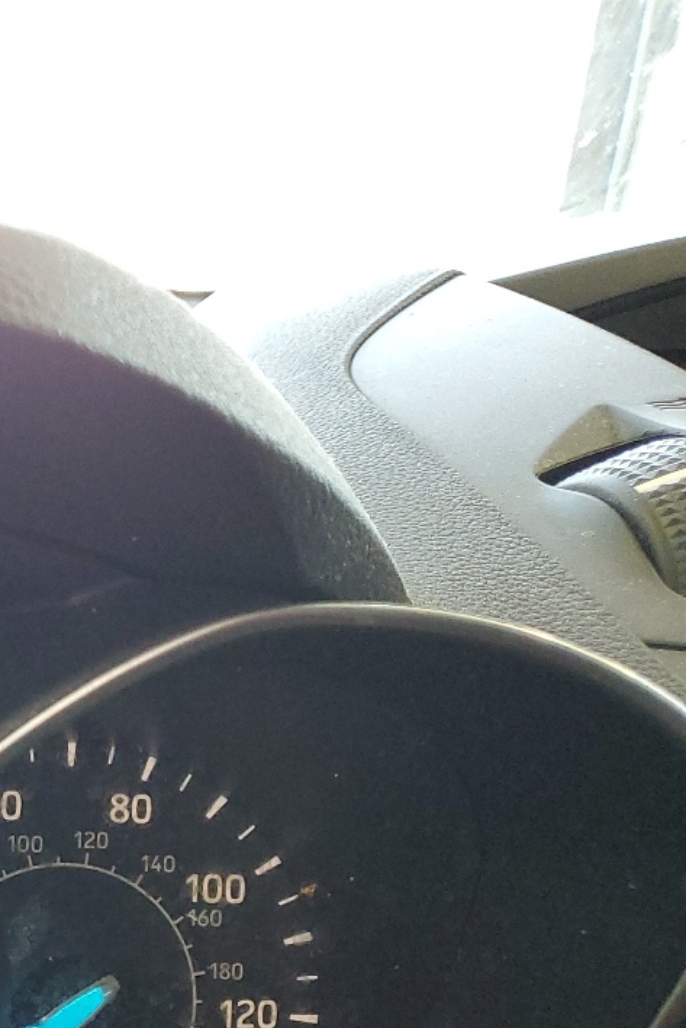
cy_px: 811
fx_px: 1743
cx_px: -468
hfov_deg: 18.5
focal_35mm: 61
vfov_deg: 32.1
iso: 160
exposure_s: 1/60.2
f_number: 1.5
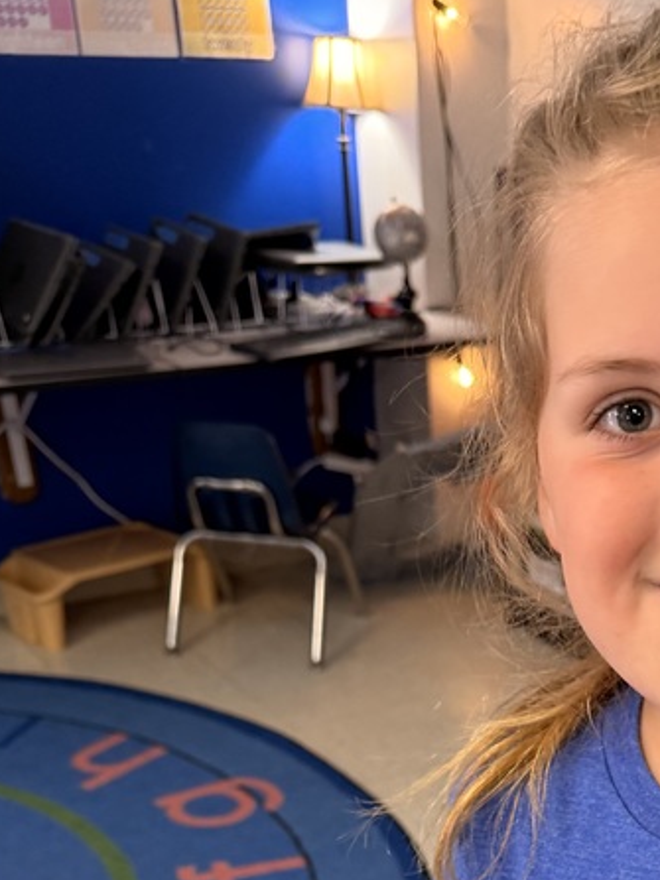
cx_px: 648
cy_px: 959
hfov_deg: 25.3
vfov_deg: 31.2
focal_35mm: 55
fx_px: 1399
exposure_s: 1/60
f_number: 1.78
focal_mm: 6.76
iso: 250
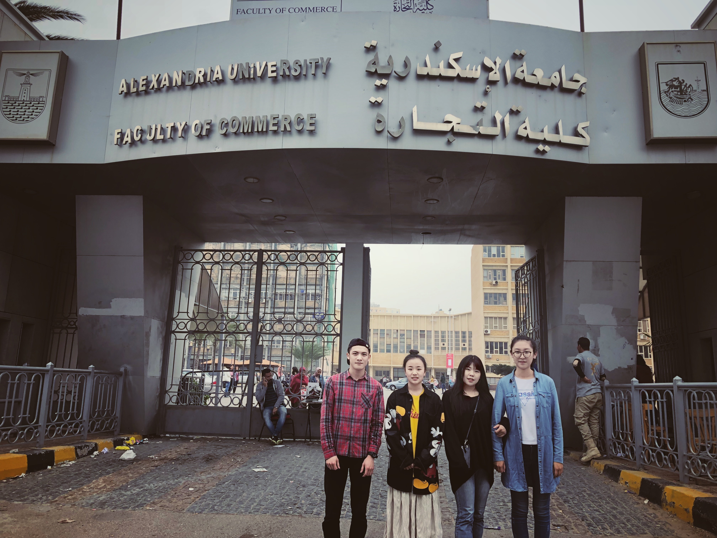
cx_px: 358
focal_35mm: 28
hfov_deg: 63.4
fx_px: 580
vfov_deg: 49.7
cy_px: 269
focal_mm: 3.99
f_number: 1.8
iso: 25
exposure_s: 1/120
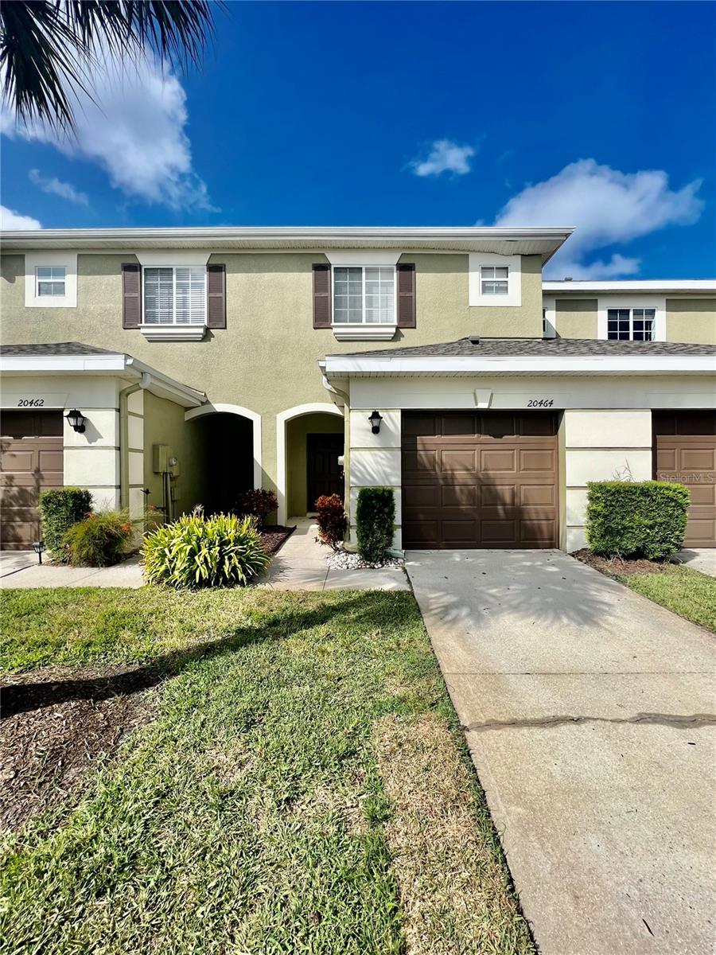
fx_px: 359
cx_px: 358
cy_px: 478
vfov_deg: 106.2
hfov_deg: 89.9
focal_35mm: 13
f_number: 1.8
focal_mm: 1.57
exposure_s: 1/2421
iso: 32
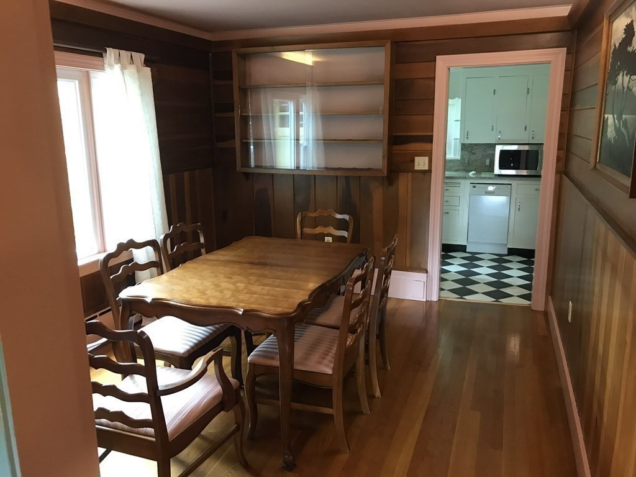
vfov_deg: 49.7
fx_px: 514
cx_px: 318
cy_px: 238
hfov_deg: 63.4
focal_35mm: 28
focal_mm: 3.99
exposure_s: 1/13
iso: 100
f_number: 1.8
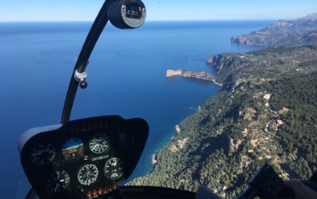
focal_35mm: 31
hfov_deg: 61.2
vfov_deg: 40.6
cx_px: 158
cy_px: 85
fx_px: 268
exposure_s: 1/1261
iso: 25
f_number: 2.2
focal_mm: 4.15
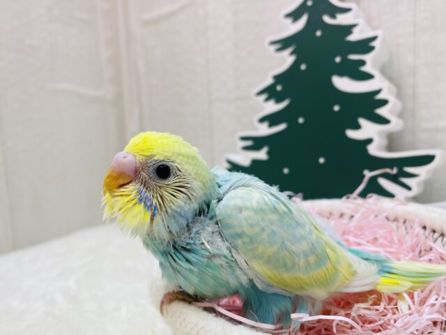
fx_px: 322
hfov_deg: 69.4
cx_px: 223
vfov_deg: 54.9
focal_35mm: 25
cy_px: 168
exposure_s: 1/100
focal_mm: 4.25
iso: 64
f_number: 1.8
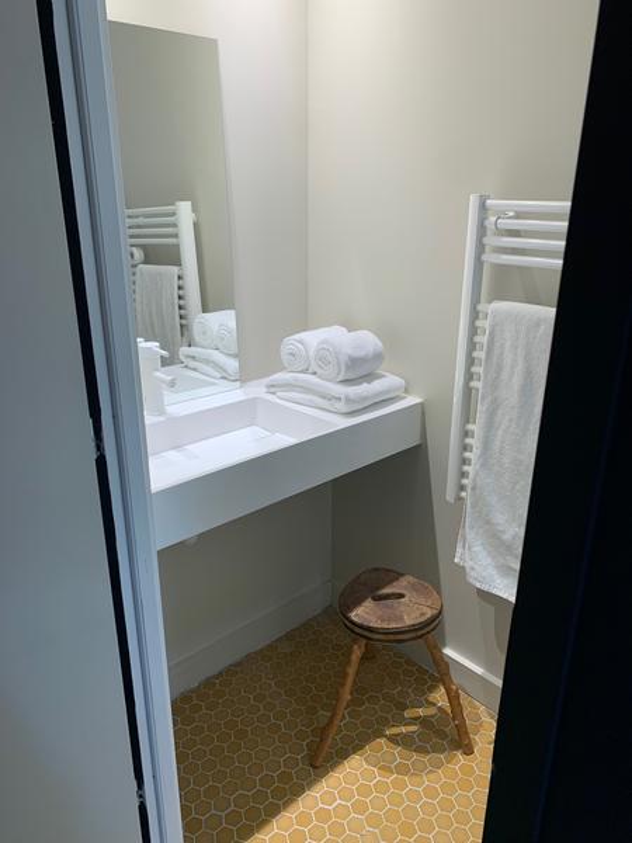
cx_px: 316
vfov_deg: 67.3
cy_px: 422
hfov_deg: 53.1
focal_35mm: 26
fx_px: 633
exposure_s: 1/121
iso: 64
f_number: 1.8
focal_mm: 4.25
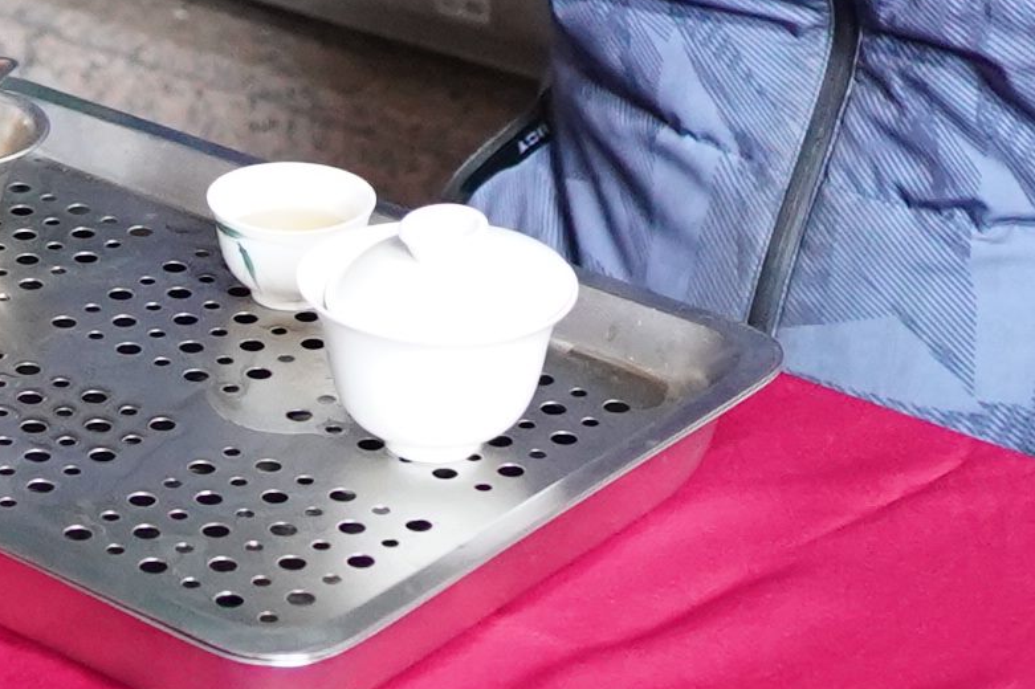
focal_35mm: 121
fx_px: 3477
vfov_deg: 10.9
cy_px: -379
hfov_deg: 16.6
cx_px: 38
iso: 2500
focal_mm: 16
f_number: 1.6
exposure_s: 1/3200
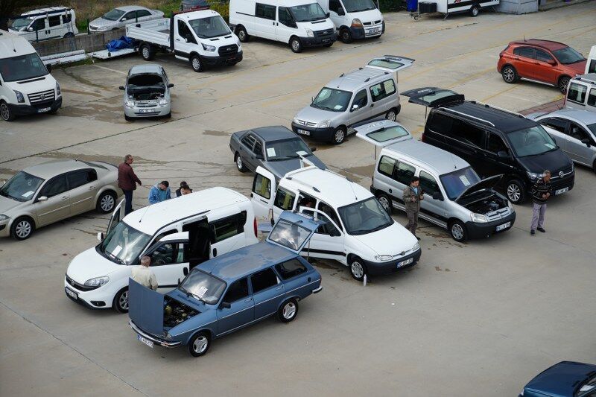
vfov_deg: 19.4
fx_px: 1159
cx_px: 298
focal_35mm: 70
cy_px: 198
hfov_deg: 28.8
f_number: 5
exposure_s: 1/250
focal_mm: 70
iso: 100
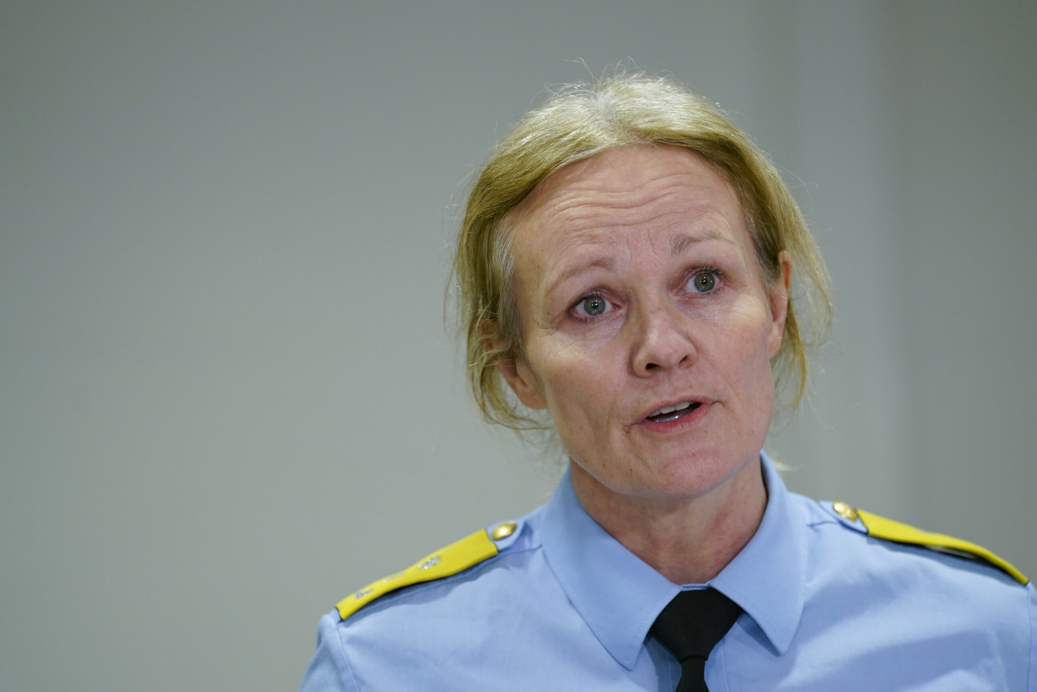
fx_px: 5761
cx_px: 518
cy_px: 346
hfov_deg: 10.3
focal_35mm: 200
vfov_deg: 6.9
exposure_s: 1/250
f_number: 2.8
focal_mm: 200
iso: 1600
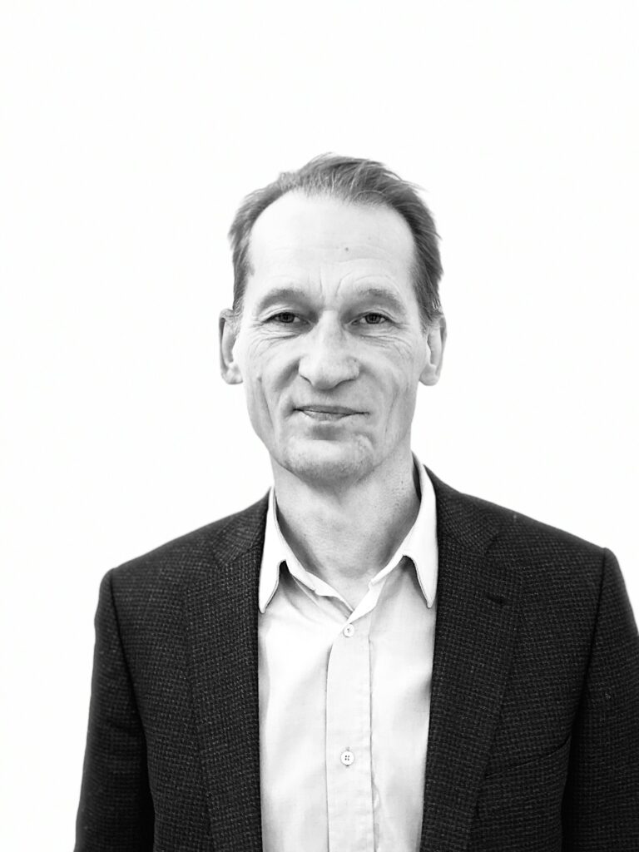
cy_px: 426
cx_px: 320
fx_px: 1280
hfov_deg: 28.0
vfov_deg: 36.8
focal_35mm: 52
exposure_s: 1/33
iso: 250
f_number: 2
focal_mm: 6
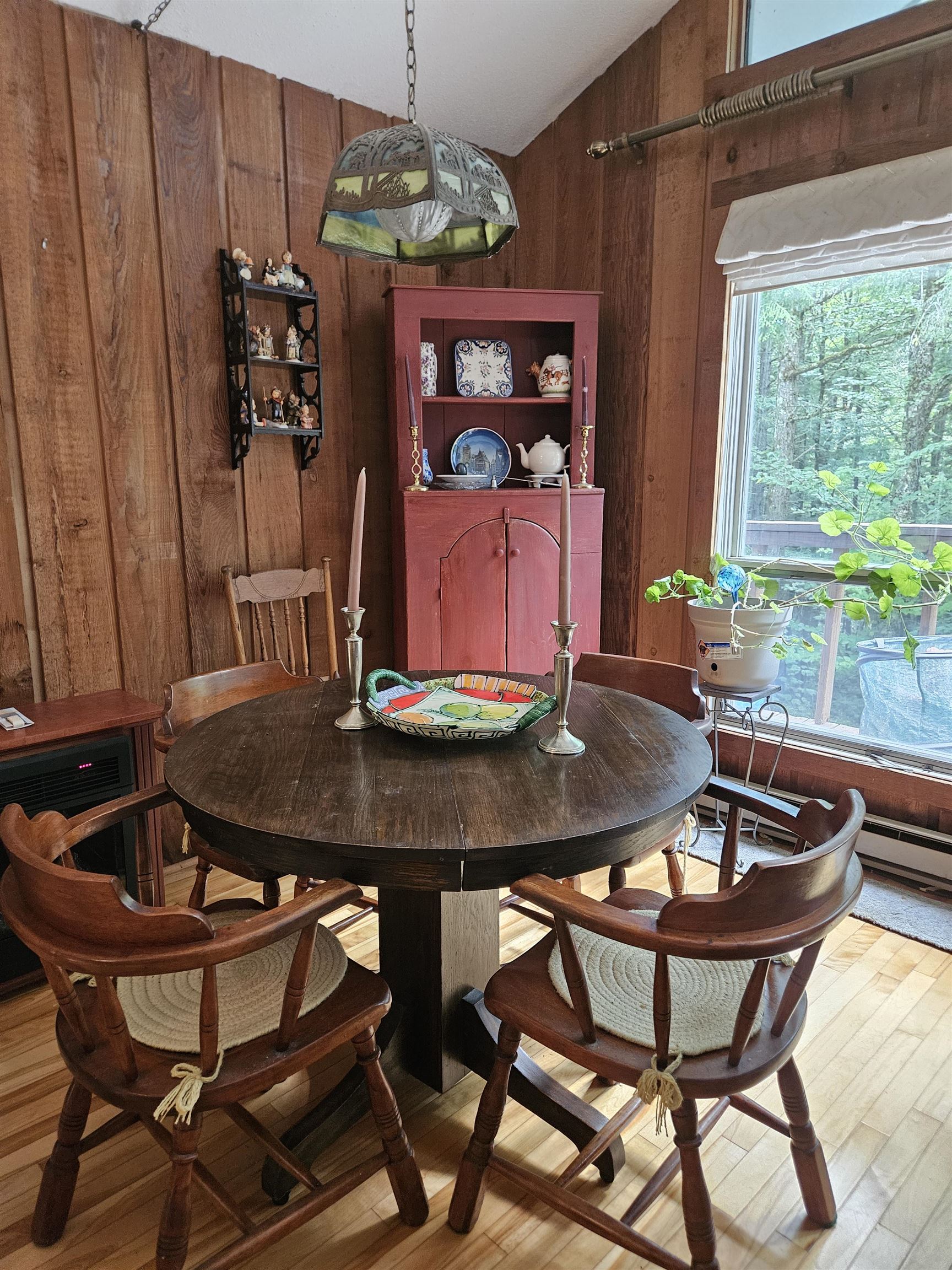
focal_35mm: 23
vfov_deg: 73.9
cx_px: 476
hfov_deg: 58.9
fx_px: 843
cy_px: 635
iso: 640
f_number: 1.8
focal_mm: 5.4
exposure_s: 1/60
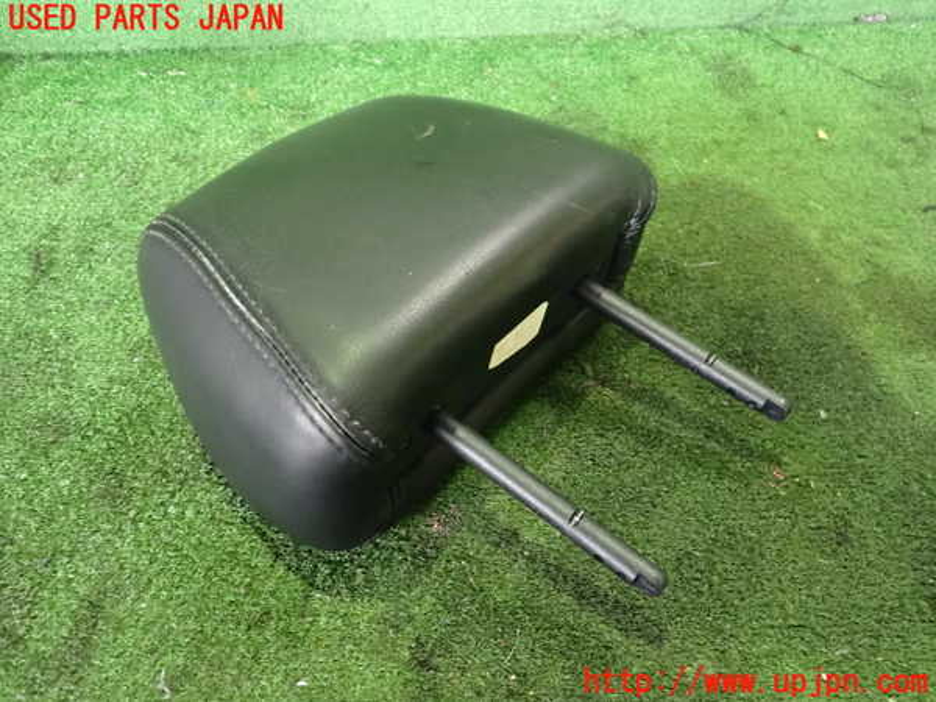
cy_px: 351
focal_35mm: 30
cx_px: 468
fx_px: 811
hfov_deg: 60.0
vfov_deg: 46.8
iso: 1250
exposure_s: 1/60
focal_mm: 5.4
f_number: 2.3
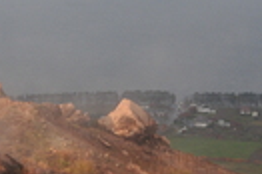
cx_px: 22
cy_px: -20
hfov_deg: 12.7
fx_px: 1163
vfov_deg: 8.5
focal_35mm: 160
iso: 200
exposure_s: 1/125
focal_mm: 28
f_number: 9
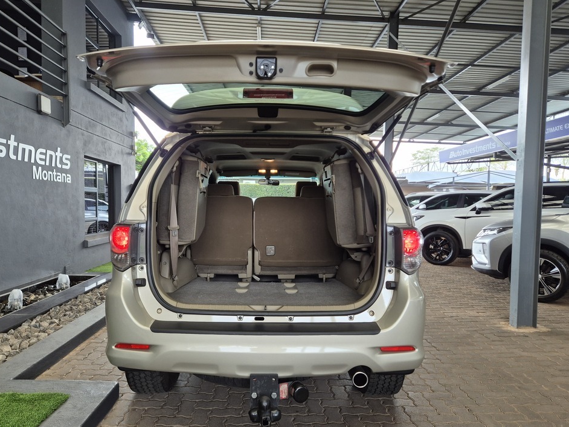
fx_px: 411
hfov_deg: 69.3
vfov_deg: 54.9
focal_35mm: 25
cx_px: 266
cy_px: 228
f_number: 1.8
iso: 160
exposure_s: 1/100
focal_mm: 5.4
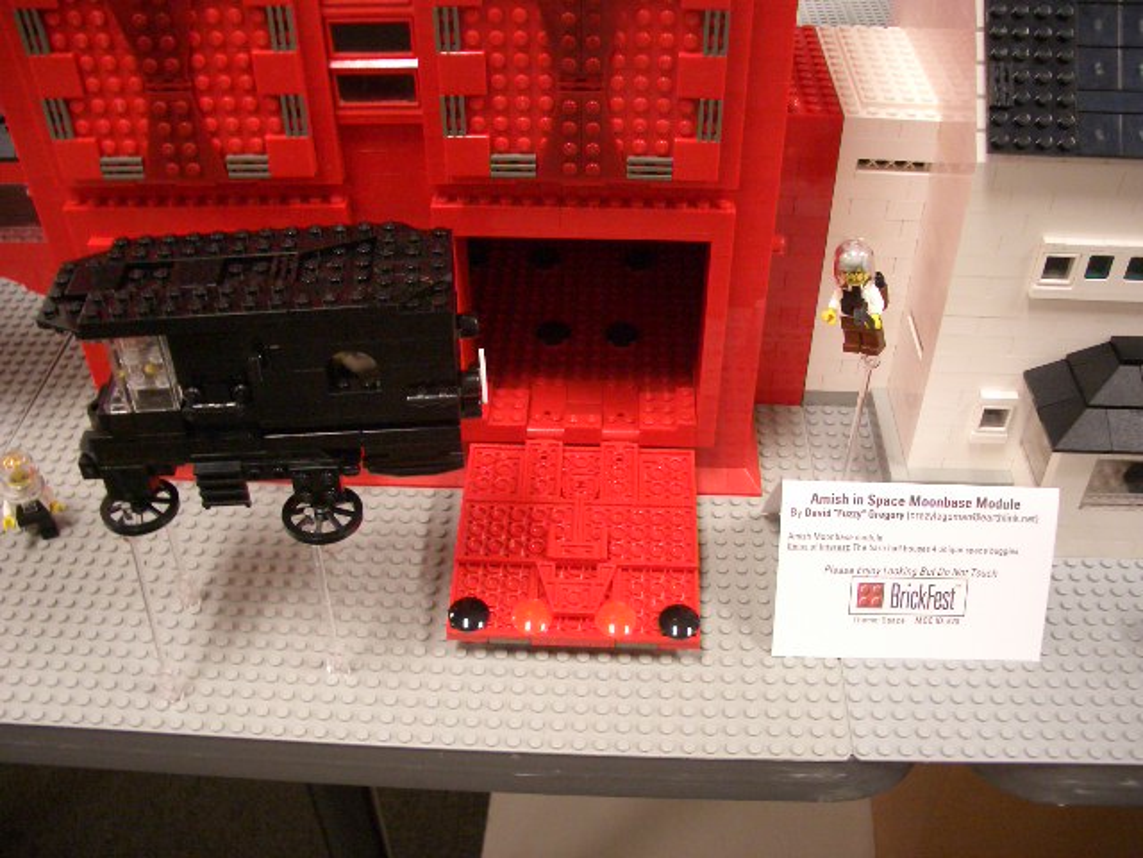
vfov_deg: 40.7
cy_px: 429
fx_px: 1156
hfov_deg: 52.6
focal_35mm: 35
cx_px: 572
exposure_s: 1/40
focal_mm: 5.8
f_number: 2.6
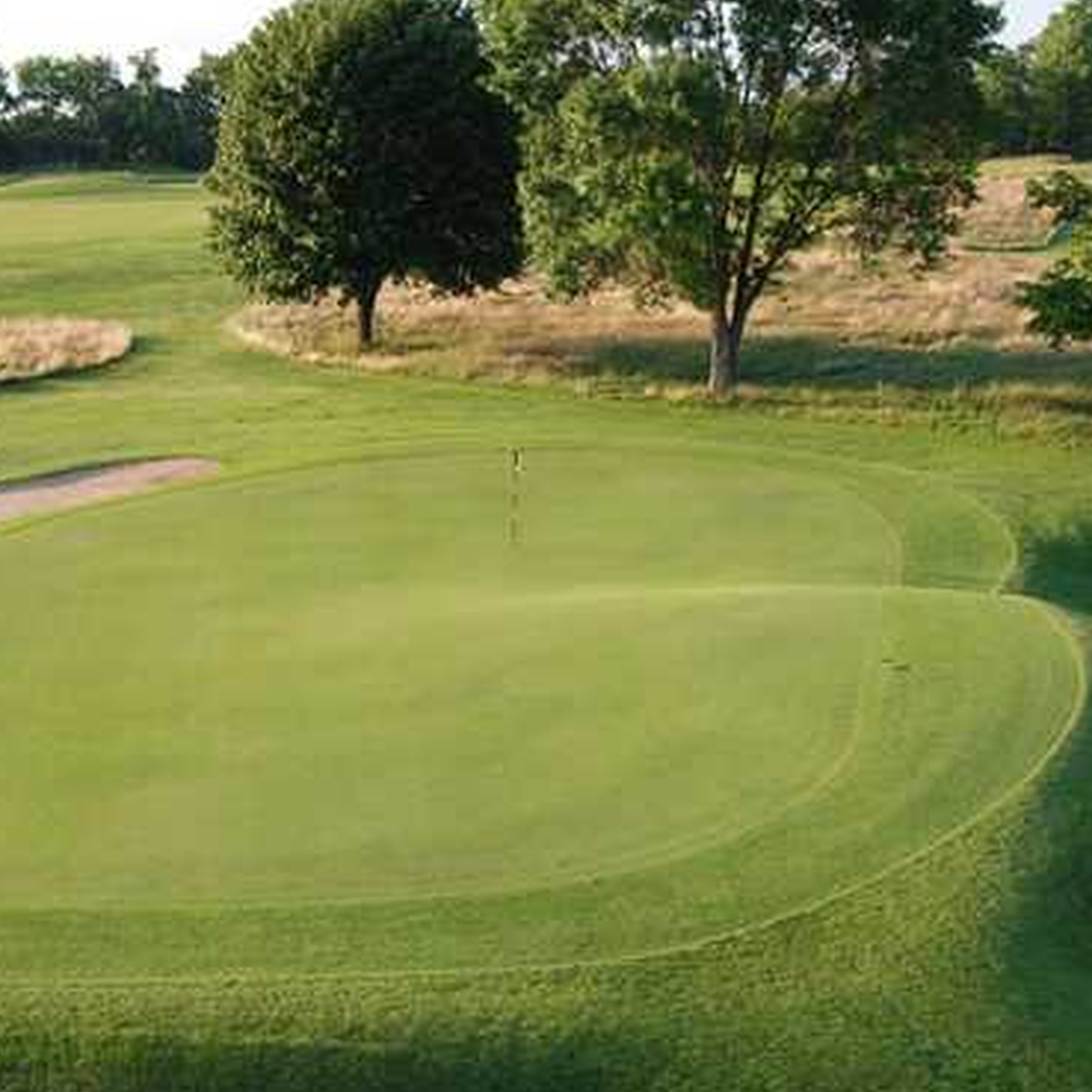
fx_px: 2213
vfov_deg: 27.7
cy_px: 561
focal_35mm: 62
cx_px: 645
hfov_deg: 27.7
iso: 110
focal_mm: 28
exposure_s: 1/125
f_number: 5.6
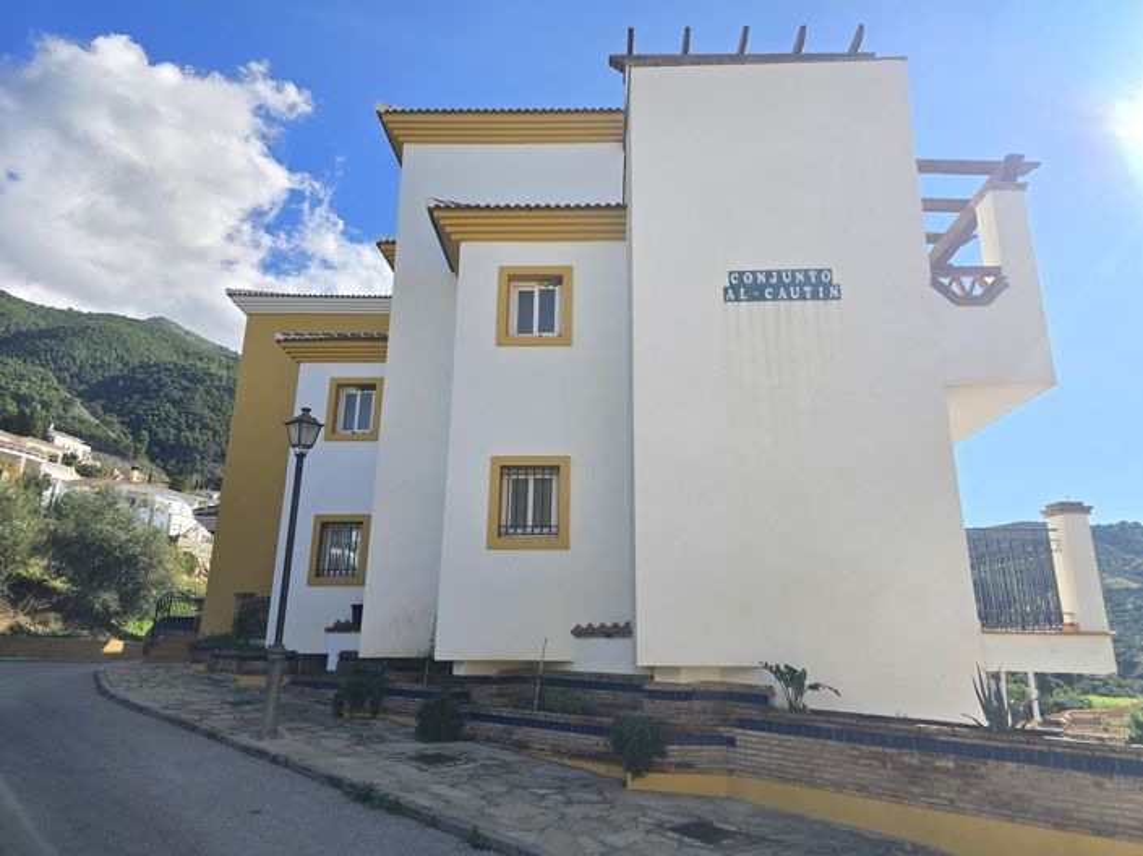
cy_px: 428
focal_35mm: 23
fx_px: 759
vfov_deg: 58.8
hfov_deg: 74.0
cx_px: 572
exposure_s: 1/619
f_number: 1.7
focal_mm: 6.3
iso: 12
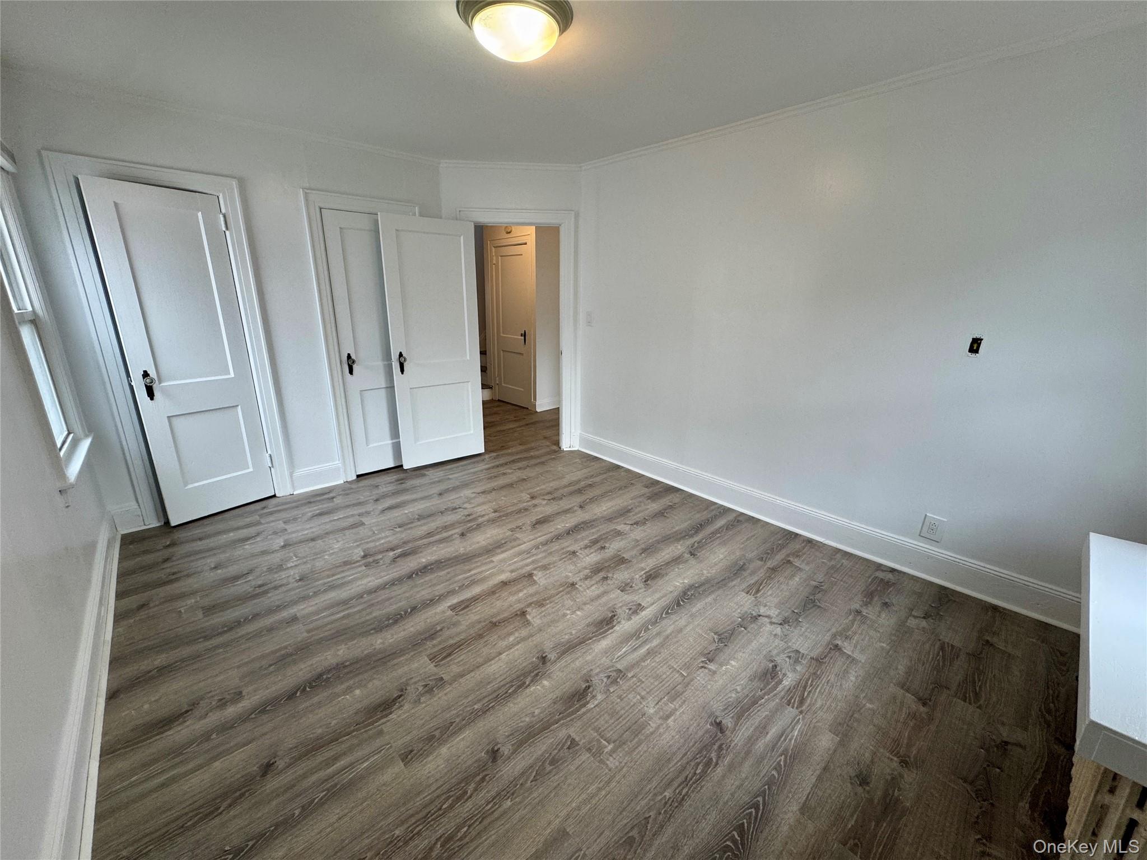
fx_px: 464
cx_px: 574
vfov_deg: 85.7
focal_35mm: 14
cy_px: 430
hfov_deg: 102.1
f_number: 2.2
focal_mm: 2.22
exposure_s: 1/120
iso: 125
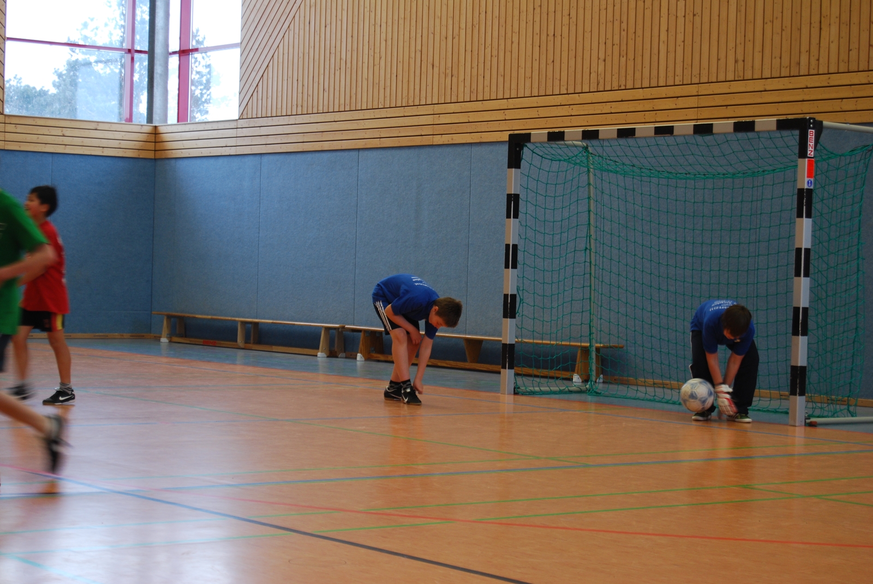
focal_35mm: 82
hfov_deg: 24.6
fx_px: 2003
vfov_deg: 16.6
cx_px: 436
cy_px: 292
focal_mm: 55
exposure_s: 1/30
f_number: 5.6
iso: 280
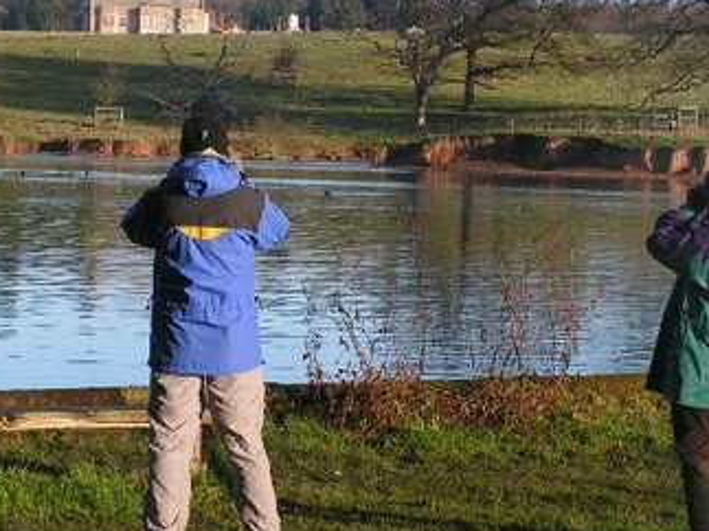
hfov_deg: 12.7
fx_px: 3194
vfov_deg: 9.5
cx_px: 290
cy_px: 180
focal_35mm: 156
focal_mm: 17.5
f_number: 5
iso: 50
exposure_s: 1/200
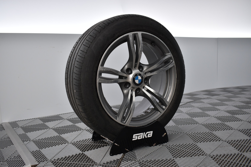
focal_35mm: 33
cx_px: 126
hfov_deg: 57.2
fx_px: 230
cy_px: 84
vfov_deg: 40.0
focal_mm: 22
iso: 450
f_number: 3.8
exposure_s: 1/40
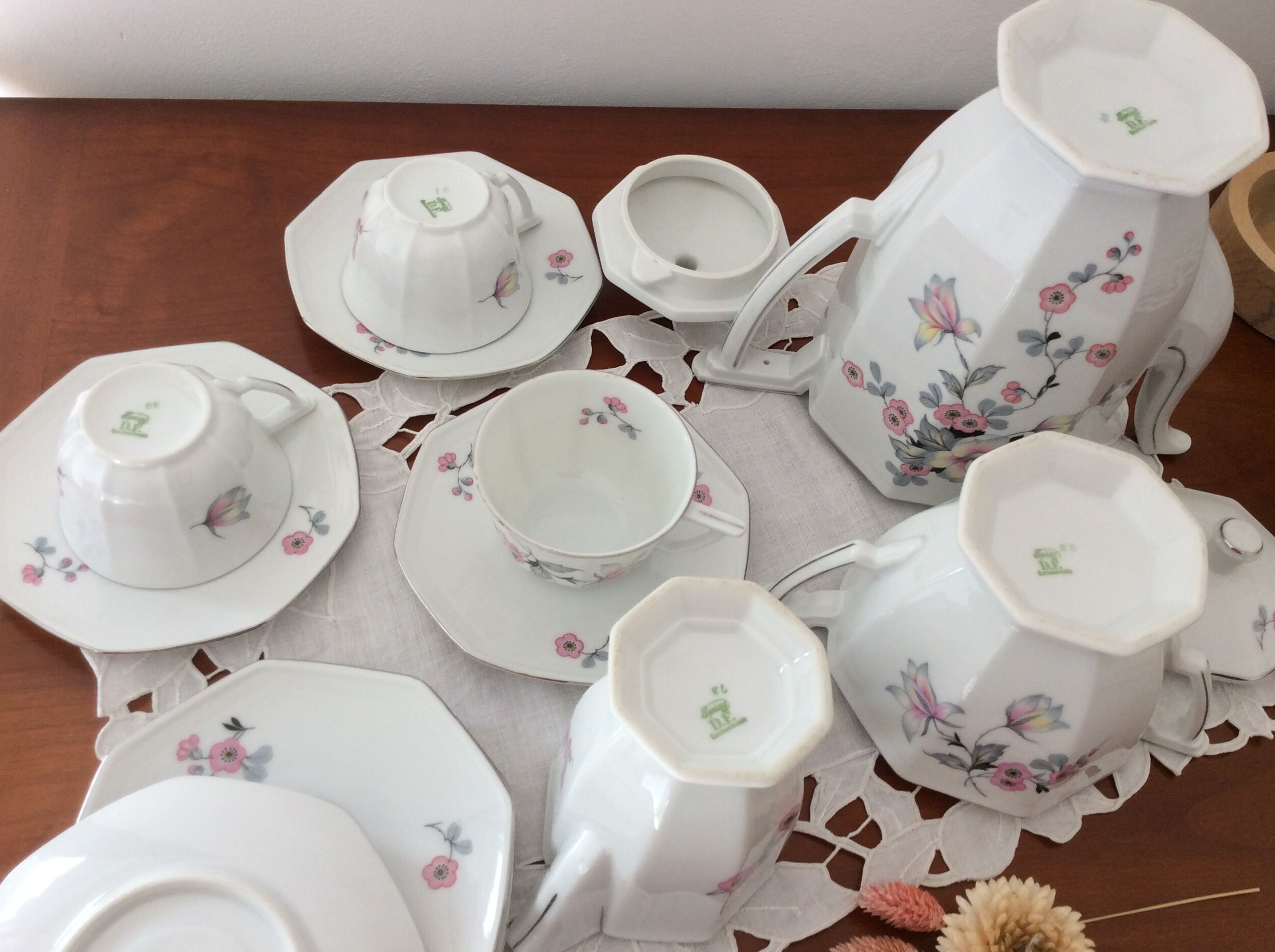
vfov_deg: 42.8
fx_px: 1214
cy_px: 472
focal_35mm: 33
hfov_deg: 55.4
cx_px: 643
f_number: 2.4
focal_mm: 3.3
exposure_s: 1/50
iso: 40
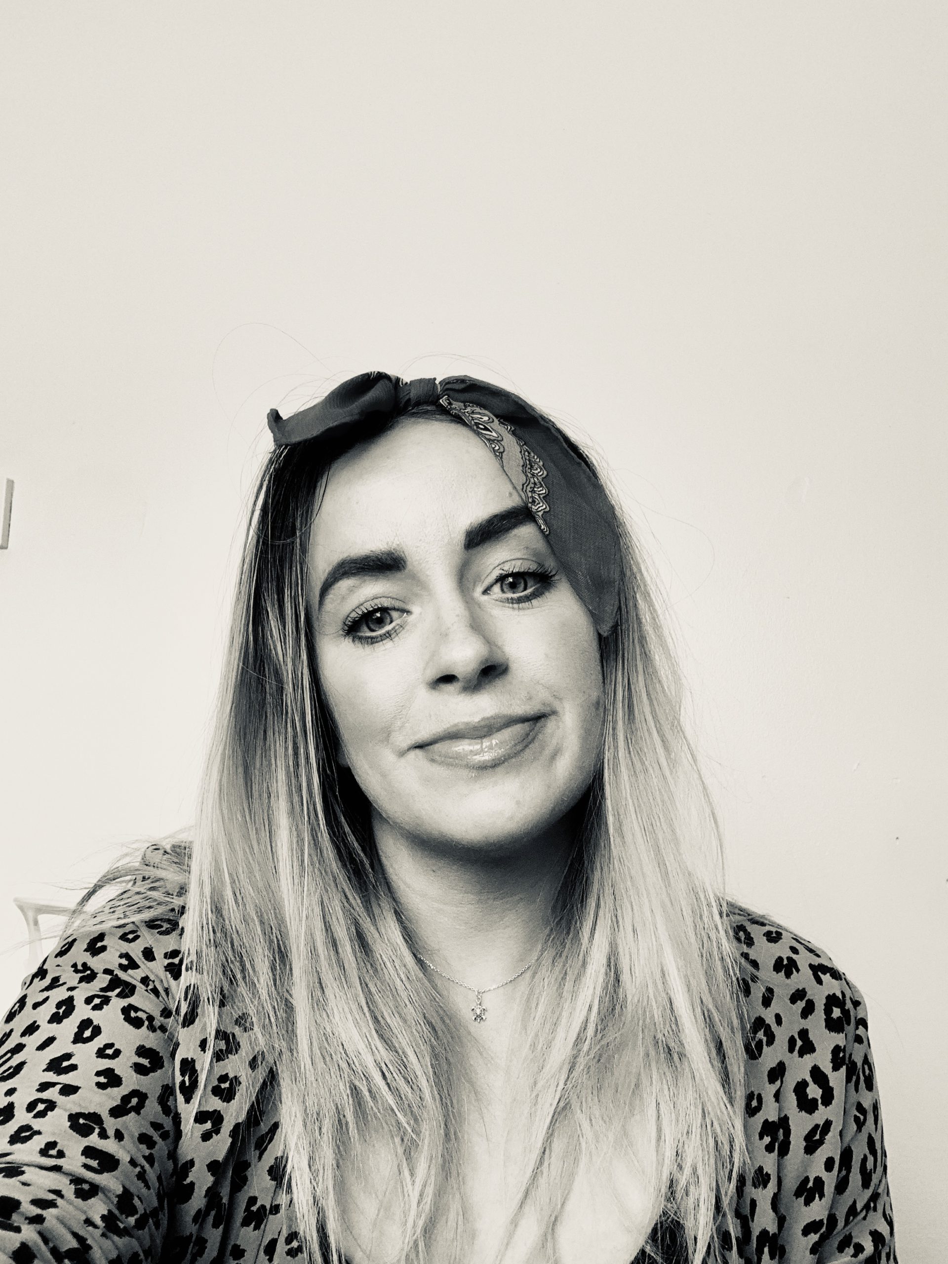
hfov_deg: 44.2
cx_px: 474
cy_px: 632
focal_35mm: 32
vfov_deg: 56.8
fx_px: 1168
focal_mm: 2.87
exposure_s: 1/120
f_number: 2.2
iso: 64
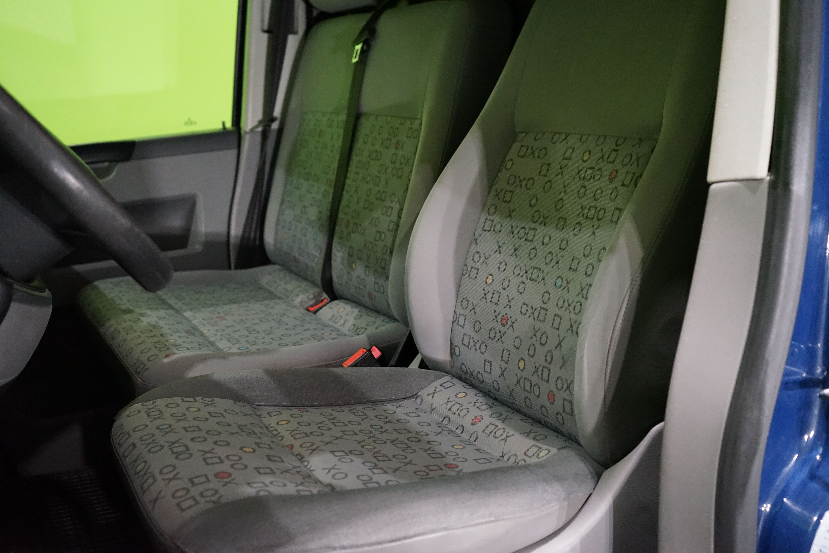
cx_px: 414
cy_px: 276
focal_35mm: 37
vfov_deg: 35.9
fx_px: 852
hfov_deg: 51.9
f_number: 4
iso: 6400
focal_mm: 37
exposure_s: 1/160
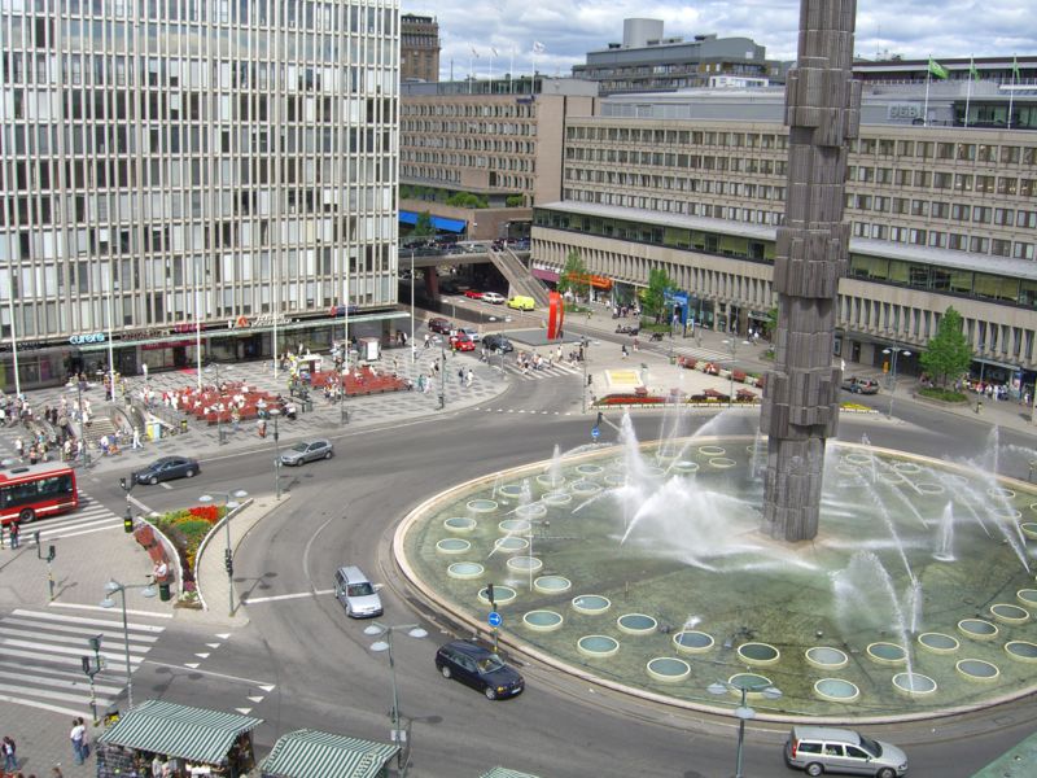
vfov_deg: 37.7
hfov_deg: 49.0
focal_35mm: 38
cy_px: 389
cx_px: 518
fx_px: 1138
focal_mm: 7.9
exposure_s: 1/500
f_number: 4
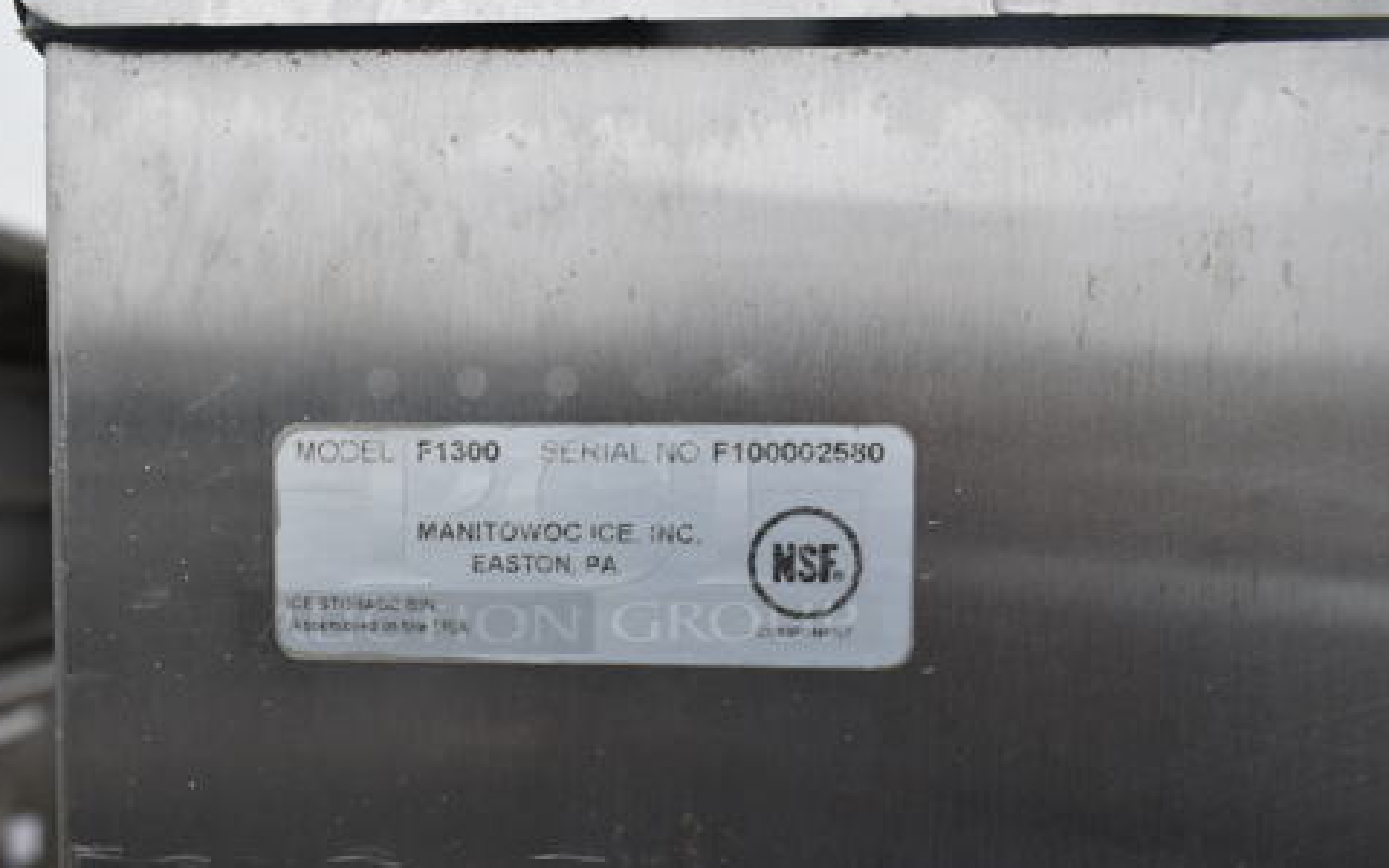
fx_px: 1325
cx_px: 561
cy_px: 501
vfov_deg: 36.2
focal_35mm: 35
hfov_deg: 55.0
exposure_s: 1/125
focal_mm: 18
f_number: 5.6
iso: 100
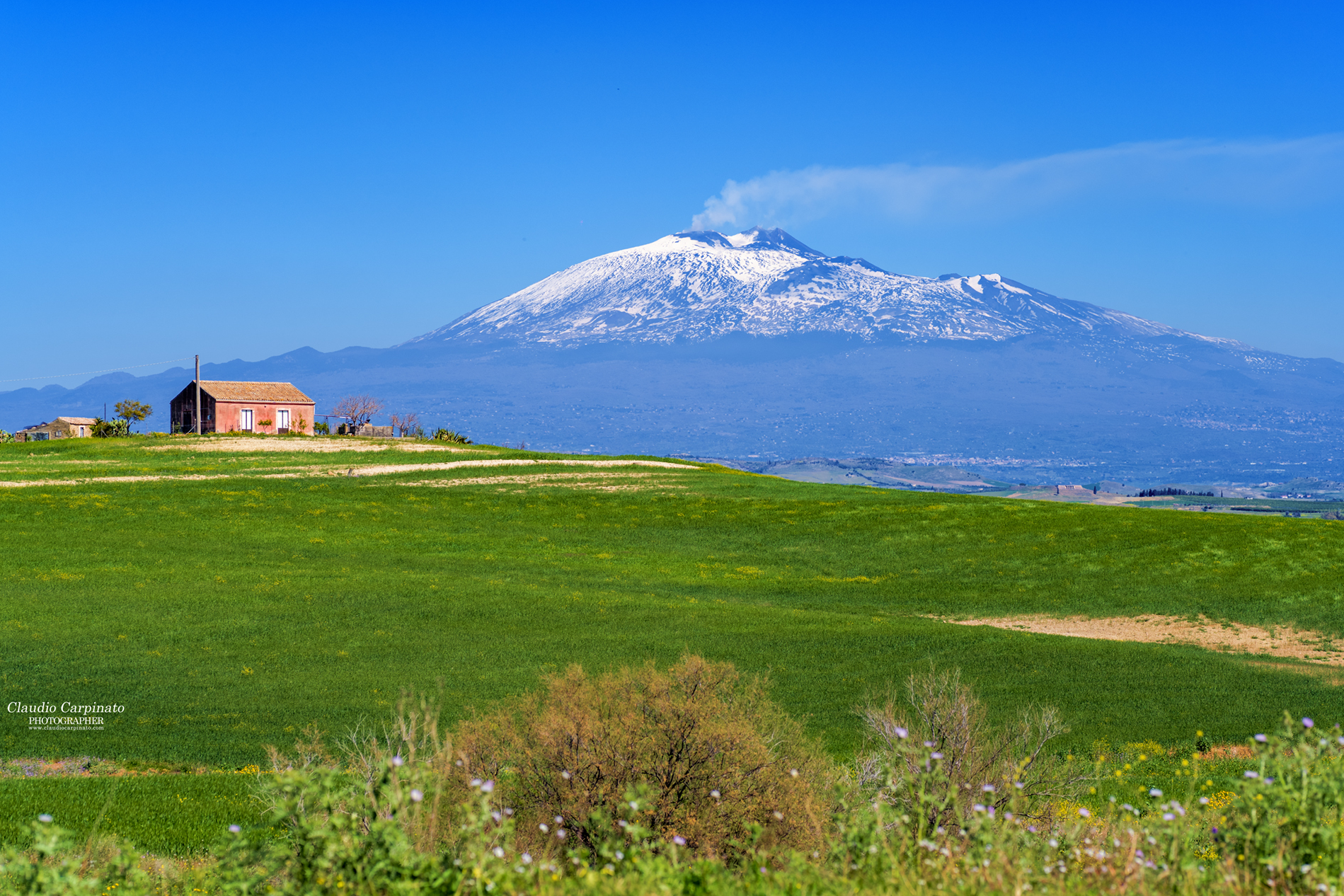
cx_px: 670
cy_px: 452
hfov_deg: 22.4
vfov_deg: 15.0
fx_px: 3397
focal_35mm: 91
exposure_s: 1/500
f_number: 8
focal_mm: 90
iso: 100
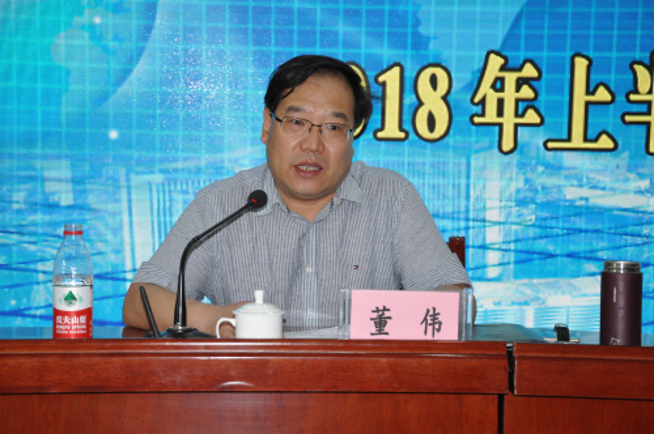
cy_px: 217
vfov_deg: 14.7
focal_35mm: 93
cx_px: 327
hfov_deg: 21.9
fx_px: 1687
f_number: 5.3
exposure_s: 1/125
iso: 720
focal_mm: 62
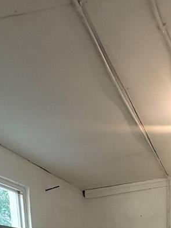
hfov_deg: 29.9
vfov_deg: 31.4
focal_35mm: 43
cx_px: 192
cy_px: 311
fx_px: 283
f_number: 2.2
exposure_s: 1/120
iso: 200
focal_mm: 2.22
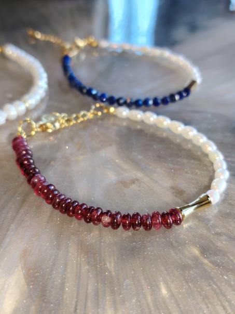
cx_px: 118
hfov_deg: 30.3
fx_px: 434
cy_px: 157
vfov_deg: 39.7
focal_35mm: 48
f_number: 1.75
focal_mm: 5.25
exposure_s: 1/33.3
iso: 303
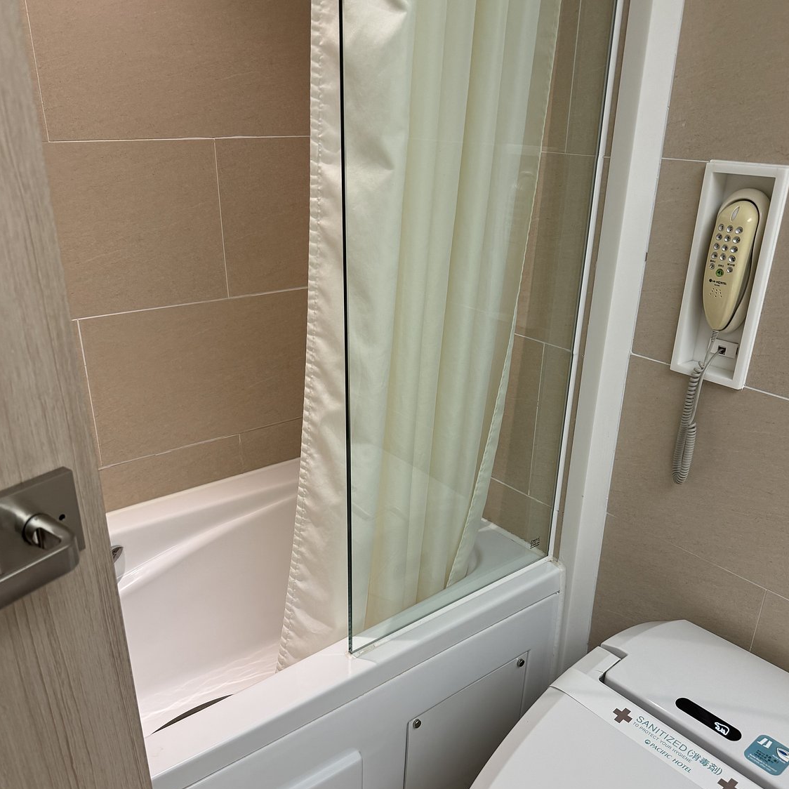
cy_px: 449
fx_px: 748
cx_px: 390
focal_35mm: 29
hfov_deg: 55.6
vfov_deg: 55.4
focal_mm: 6.76
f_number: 1.78
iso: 160
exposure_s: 1/120
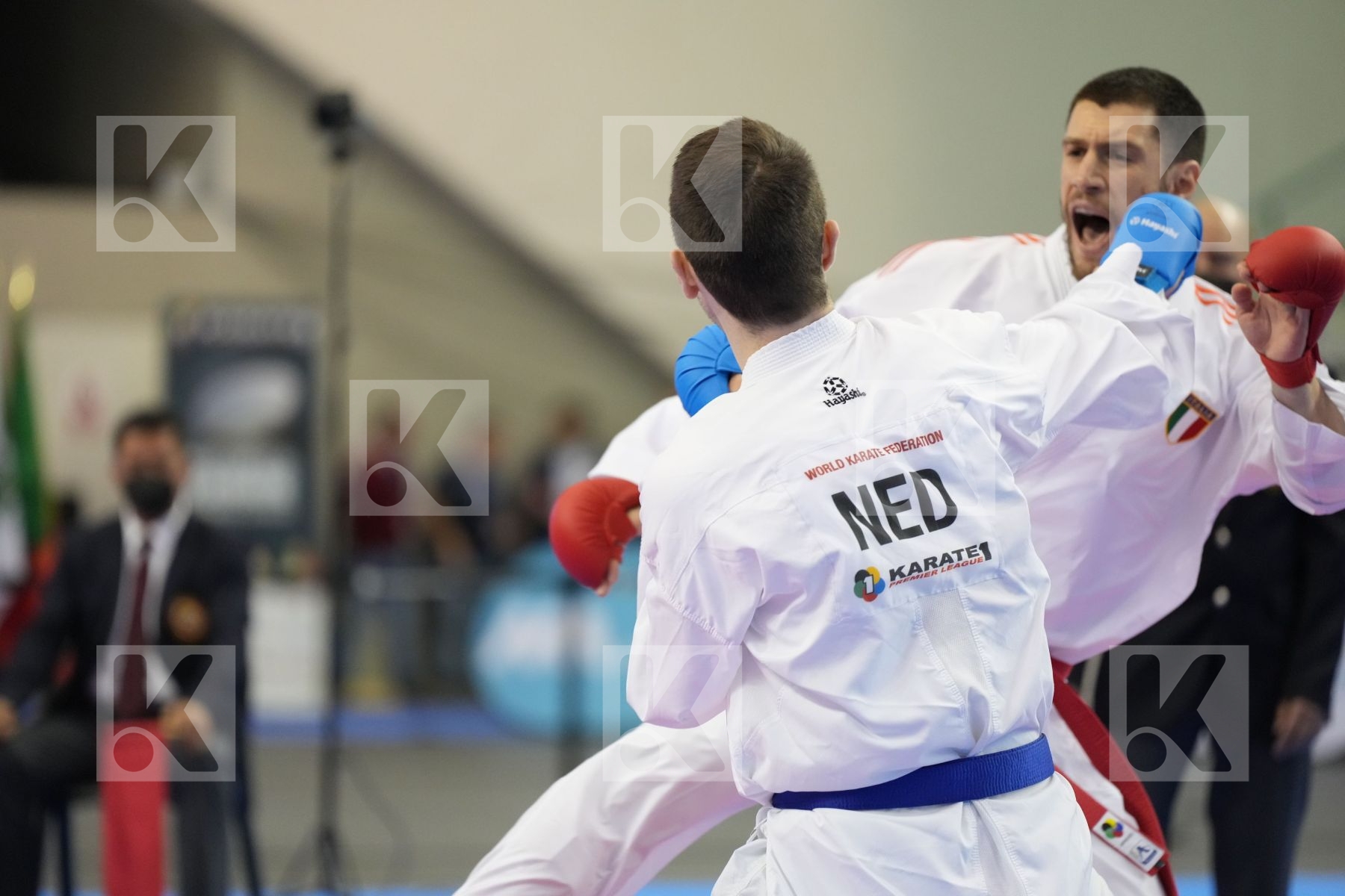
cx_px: 672
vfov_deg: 6.9
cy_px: 448
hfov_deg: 10.3
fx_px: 7472
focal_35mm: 200
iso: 4000
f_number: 2.8
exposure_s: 1/1000
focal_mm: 200
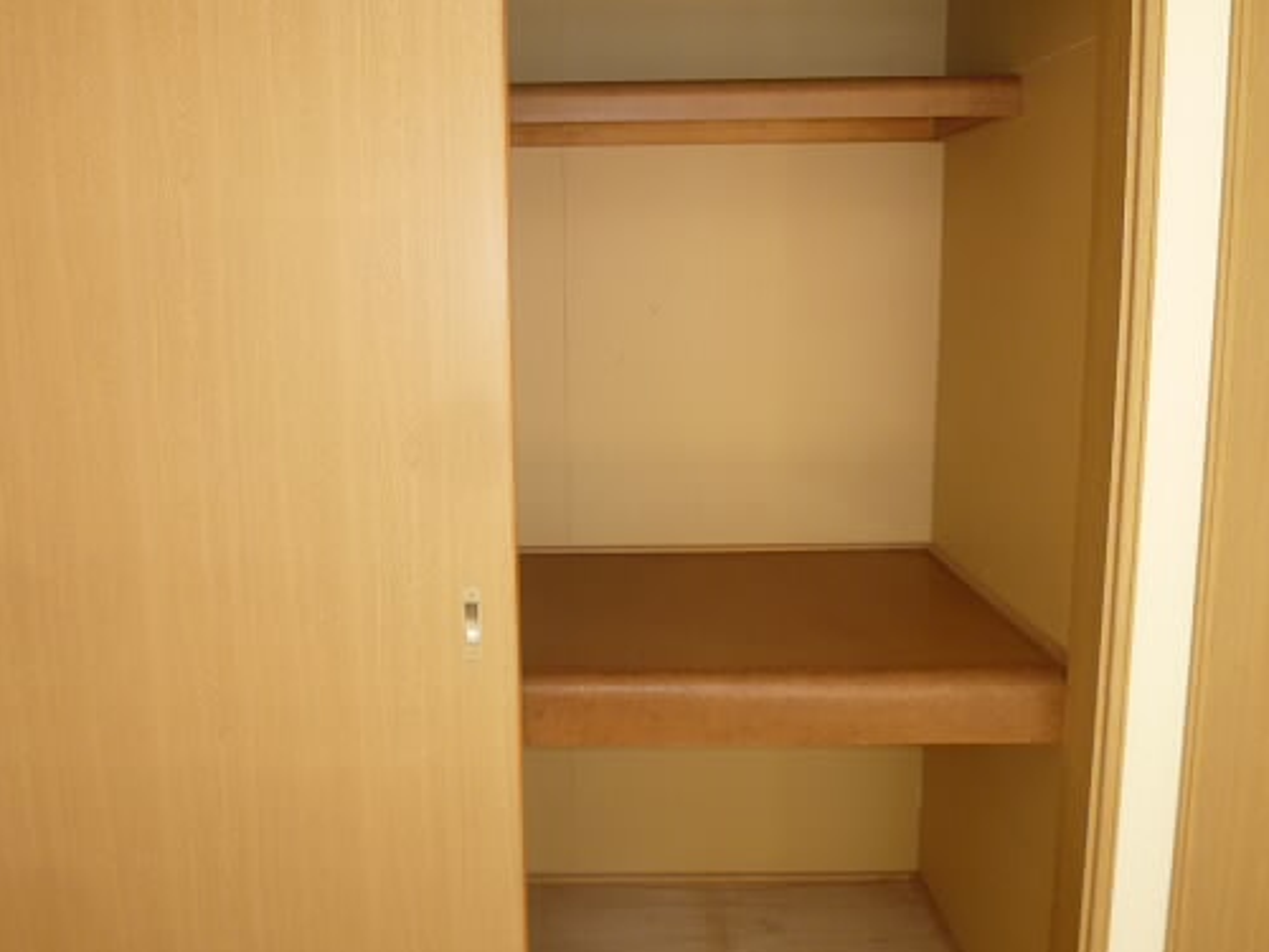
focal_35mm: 30
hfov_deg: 59.8
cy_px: 444
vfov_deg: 46.8
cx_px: 553
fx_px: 1100
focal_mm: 4.5
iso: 100
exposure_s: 1/40
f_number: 2.8
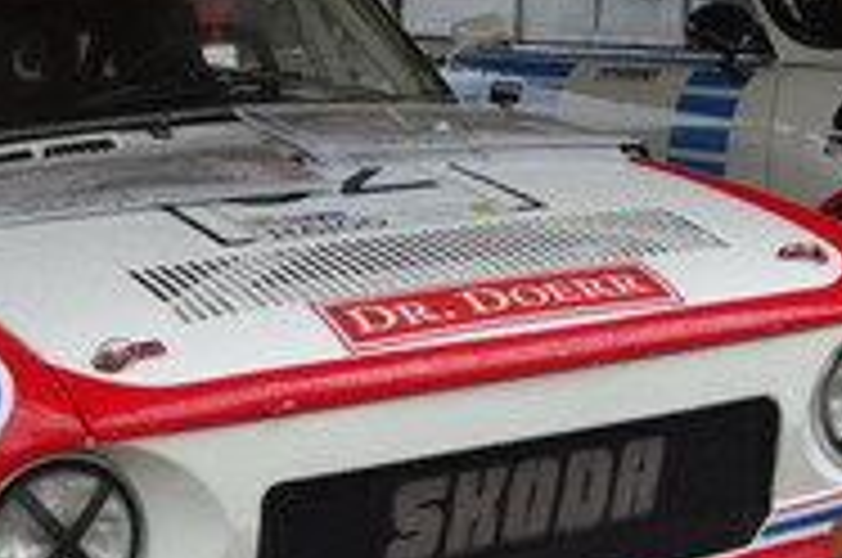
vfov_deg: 15.1
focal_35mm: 90
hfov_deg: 22.6
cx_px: 311
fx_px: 2101
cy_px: 333
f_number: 4.5
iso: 160
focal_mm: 10.4
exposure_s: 1/125
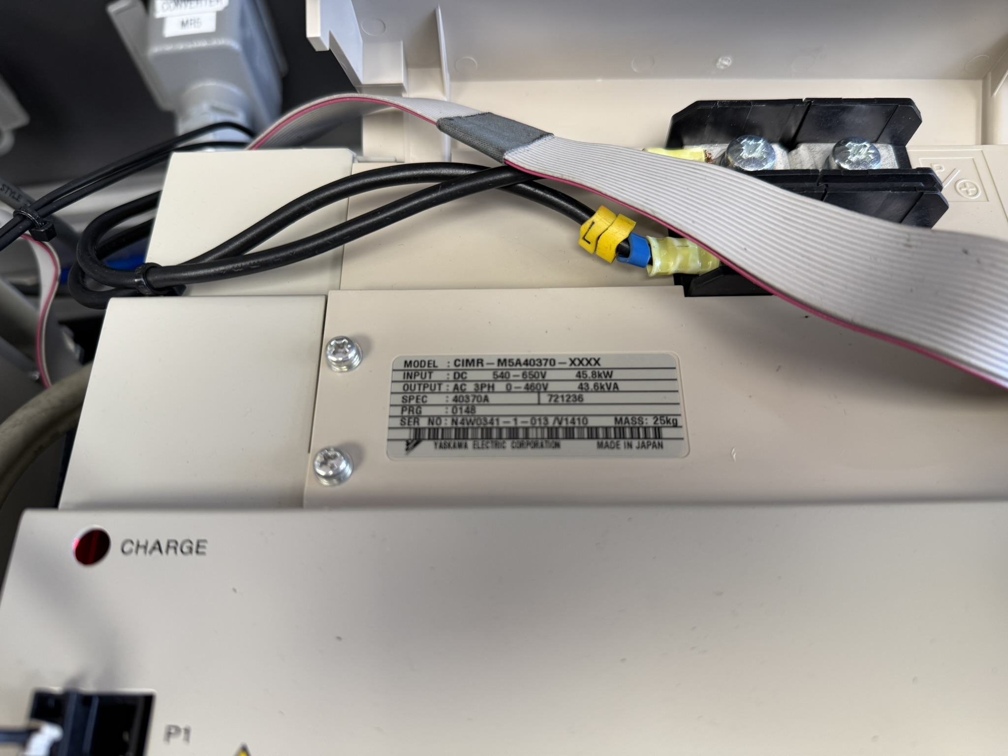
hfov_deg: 71.6
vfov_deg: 56.8
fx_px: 699
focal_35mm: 24
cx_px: 504
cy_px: 378
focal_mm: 6.76
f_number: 1.78
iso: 100
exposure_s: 1/100
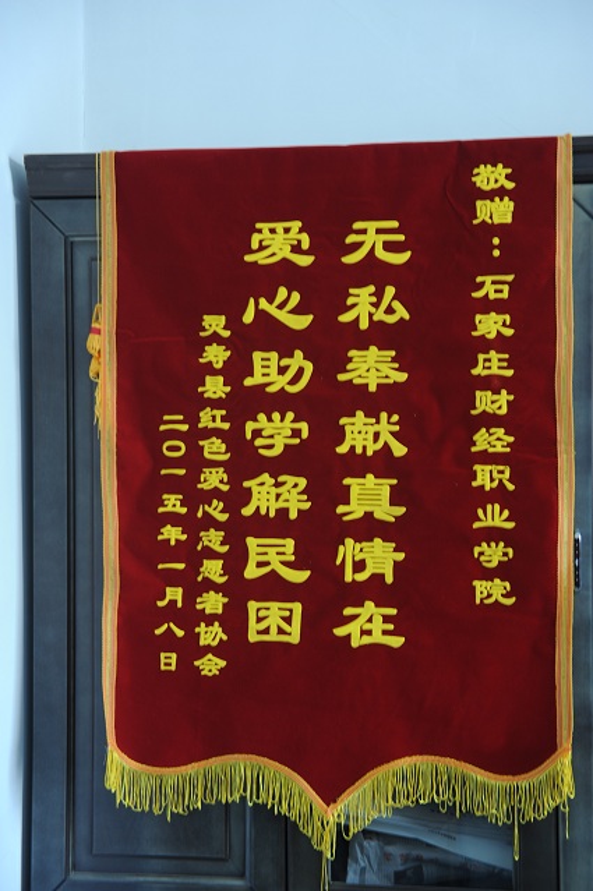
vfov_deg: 44.5
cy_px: 446
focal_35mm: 44
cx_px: 296
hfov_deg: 30.5
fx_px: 1089
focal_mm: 44
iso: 320
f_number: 3.5
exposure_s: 1/10
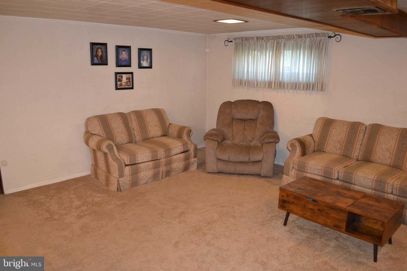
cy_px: 136
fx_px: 305
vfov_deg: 47.9
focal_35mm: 27
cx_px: 204
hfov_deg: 67.4
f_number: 3.5
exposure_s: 1/60
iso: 2200
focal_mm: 18
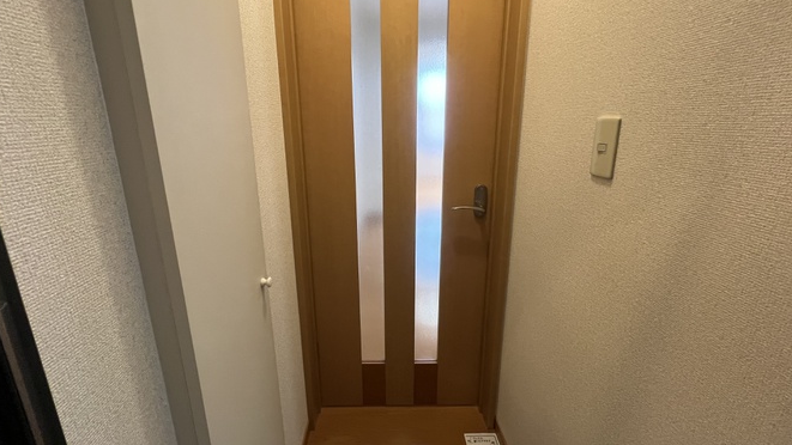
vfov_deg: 70.4
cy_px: 205
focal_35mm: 15
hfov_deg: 103.0
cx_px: 387
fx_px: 315
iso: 250
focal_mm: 1.57
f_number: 1.8
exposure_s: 1/69
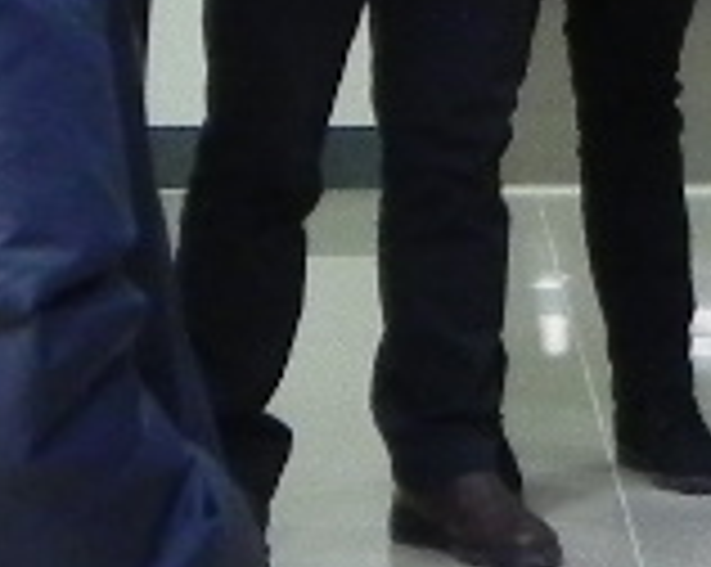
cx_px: 1188
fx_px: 6809
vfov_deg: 4.8
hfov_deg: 5.9
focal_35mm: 324
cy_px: -99
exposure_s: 1/27.7
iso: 400
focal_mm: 7.3
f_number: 3.2
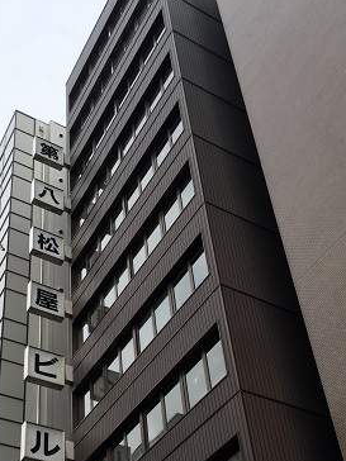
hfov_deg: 28.5
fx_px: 680
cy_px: 399
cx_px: 133
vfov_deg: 35.6
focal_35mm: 51
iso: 32
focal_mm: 4.15
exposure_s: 1/842
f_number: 2.2
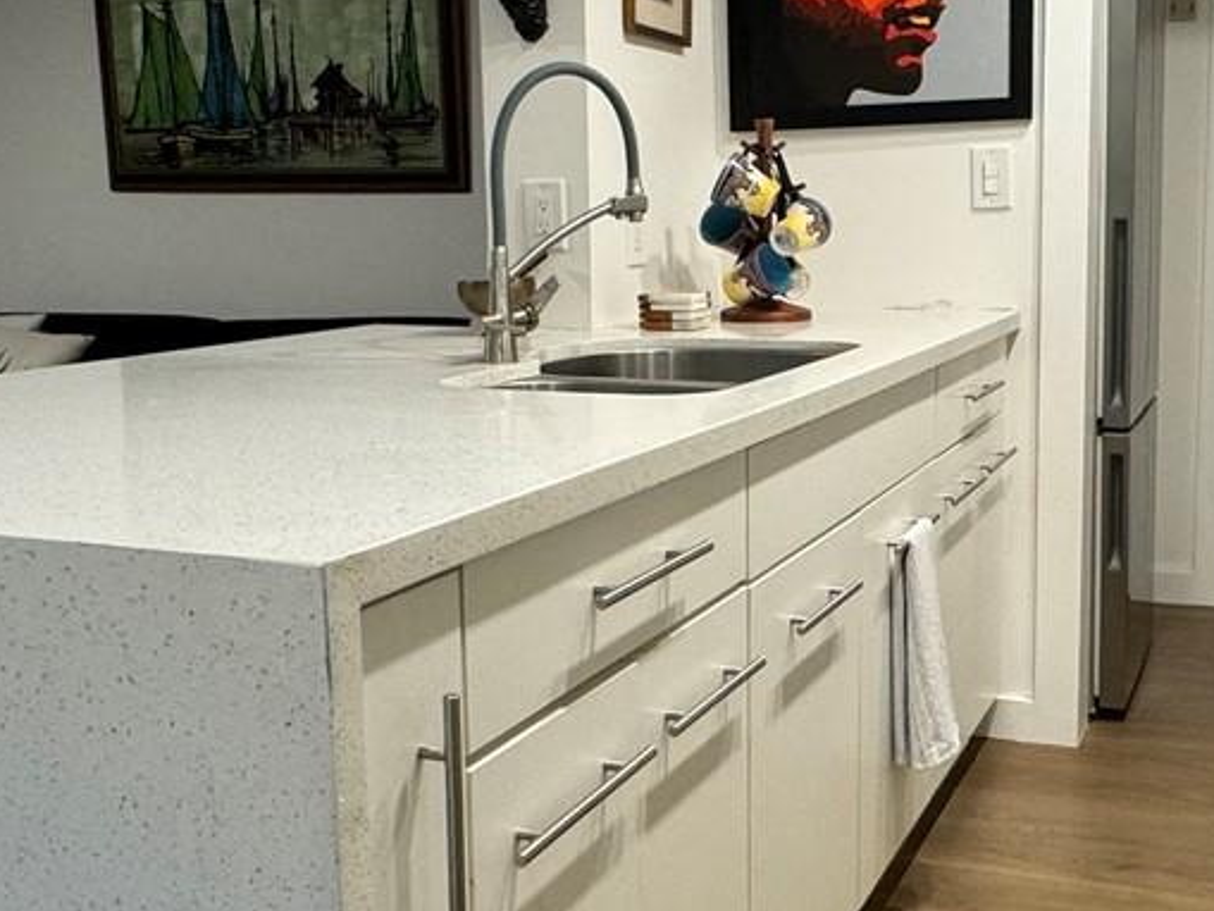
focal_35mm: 44
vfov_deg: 32.9
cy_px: 456
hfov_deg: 42.8
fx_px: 1543
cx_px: 711
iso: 200
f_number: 2.2
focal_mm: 2.22
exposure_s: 1/60
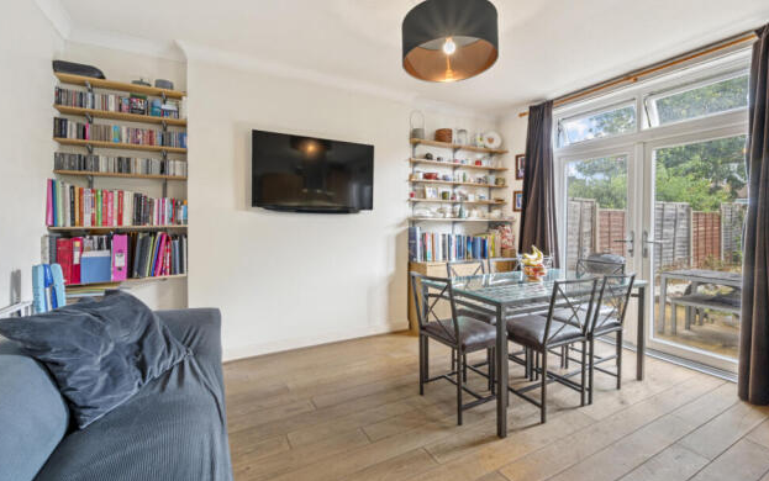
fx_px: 315
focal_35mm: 15
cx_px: 386
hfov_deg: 101.4
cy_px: 220
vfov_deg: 74.7
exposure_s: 2
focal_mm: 14
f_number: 16
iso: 200
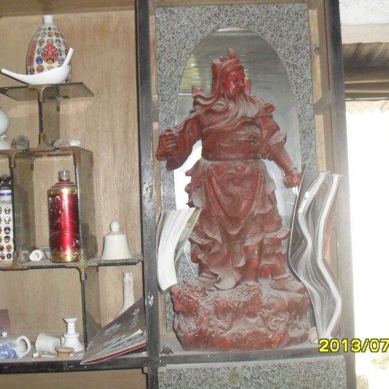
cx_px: 218
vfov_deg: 33.9
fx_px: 636
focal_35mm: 50
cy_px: 155
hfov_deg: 34.0
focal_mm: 6.3
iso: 200
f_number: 3.2
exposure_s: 1/45
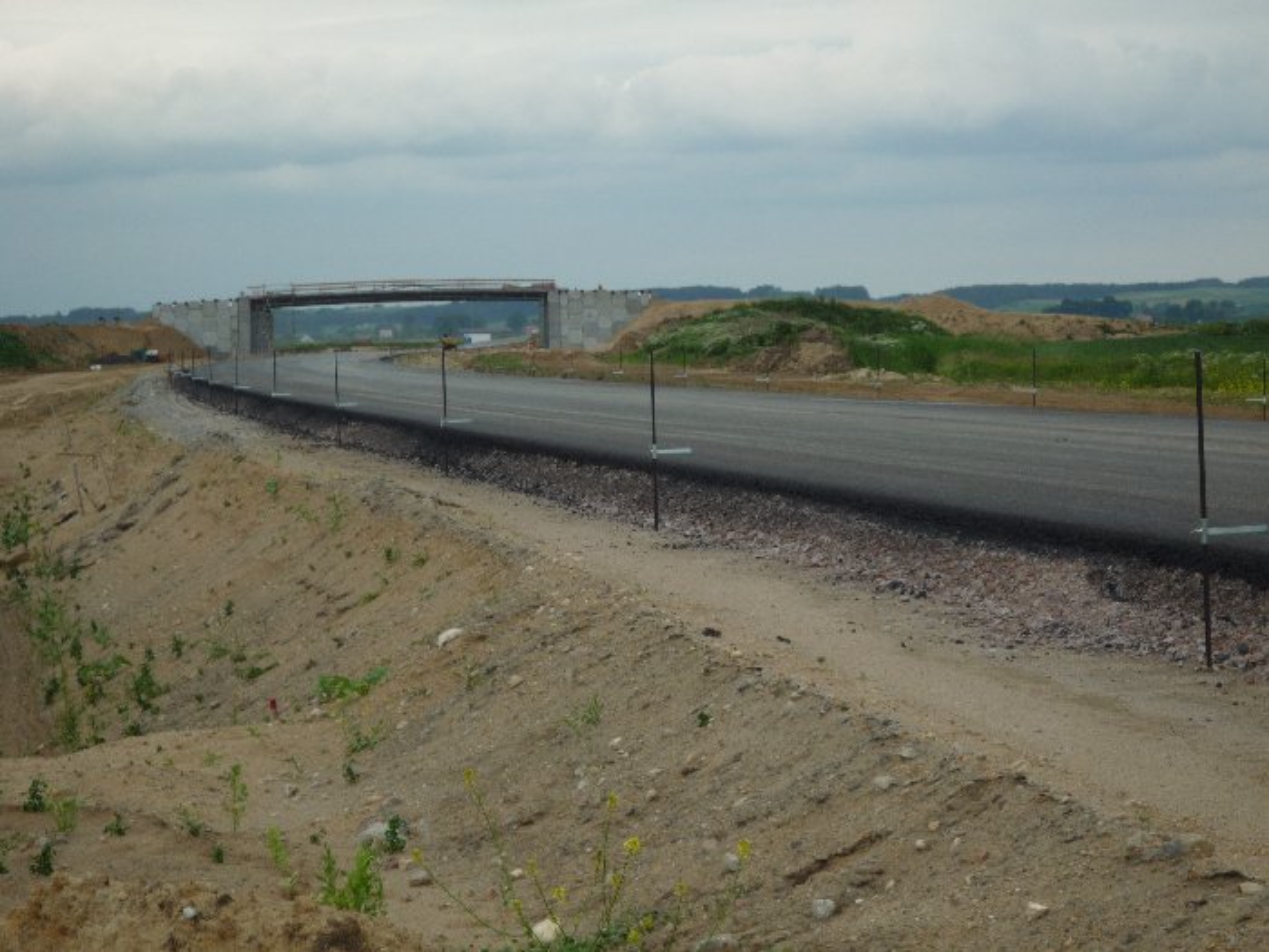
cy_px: 476
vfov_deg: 13.8
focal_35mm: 107
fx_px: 3923
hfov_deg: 18.4
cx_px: 634
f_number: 5.8
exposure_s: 1/250
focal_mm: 18.6
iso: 100
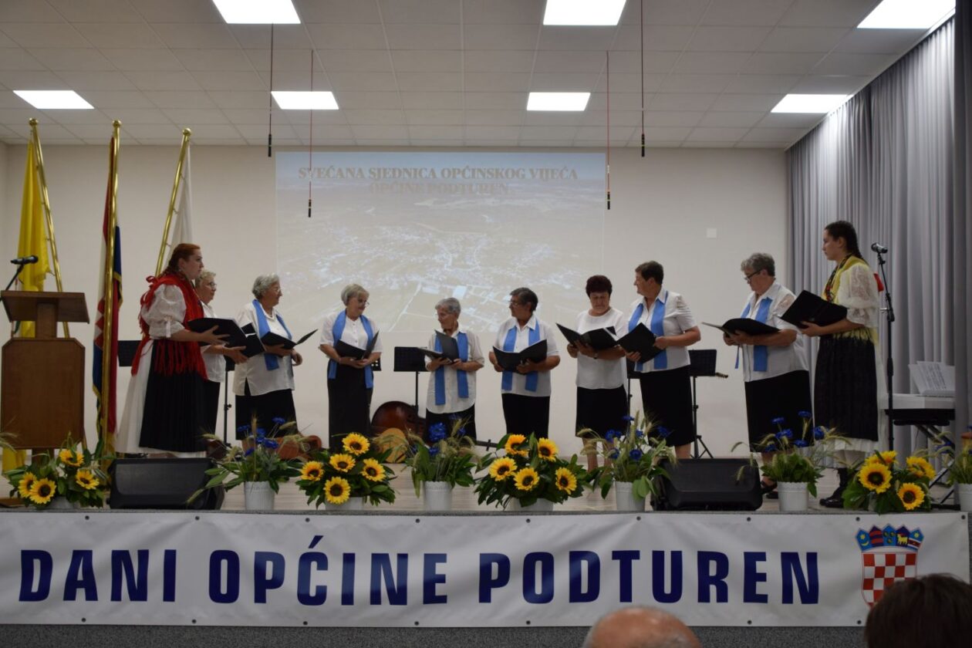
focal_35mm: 39
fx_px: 1053
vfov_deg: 34.2
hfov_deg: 49.6
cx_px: 486
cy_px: 324
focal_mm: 26
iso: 400
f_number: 4.5
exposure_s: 1/80
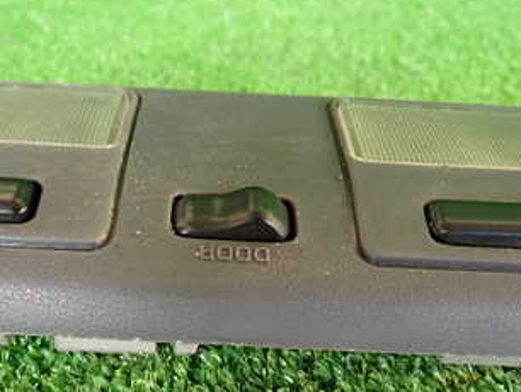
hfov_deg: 38.9
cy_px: 317
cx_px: 238
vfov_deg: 29.0
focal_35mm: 49
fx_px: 738
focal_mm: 4.5
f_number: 2
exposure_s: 1/50
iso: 200
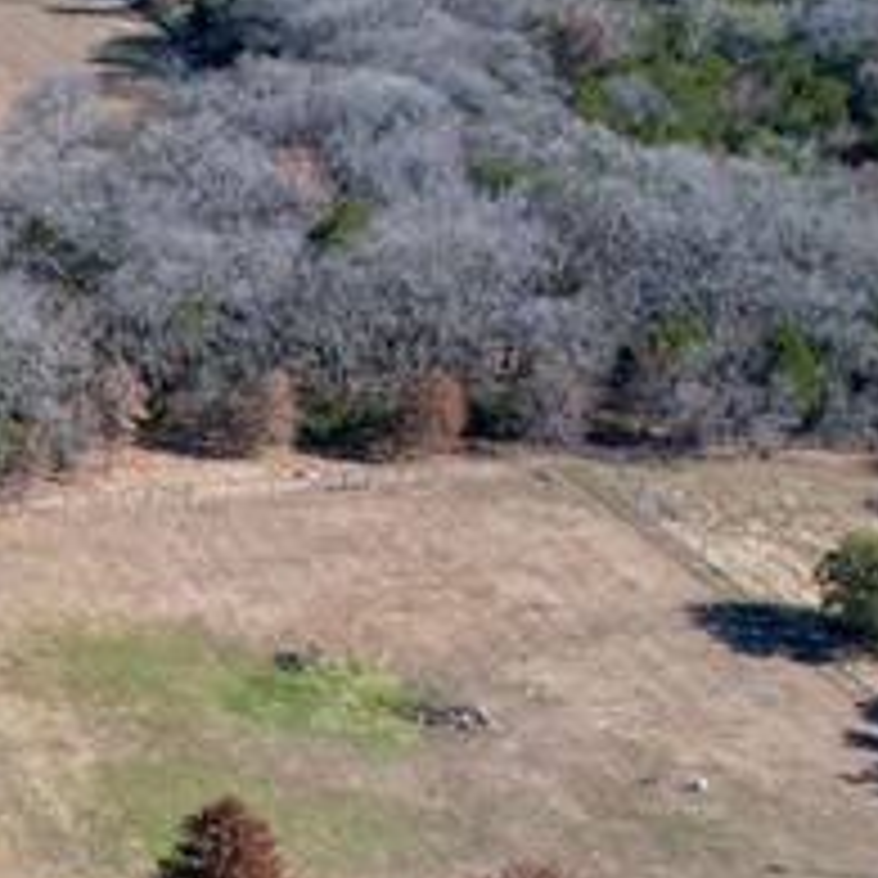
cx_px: -734
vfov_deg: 16.9
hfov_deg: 15.2
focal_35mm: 98
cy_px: 1090
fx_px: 2812
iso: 100
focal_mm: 8.38
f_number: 2.8
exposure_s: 1/1000
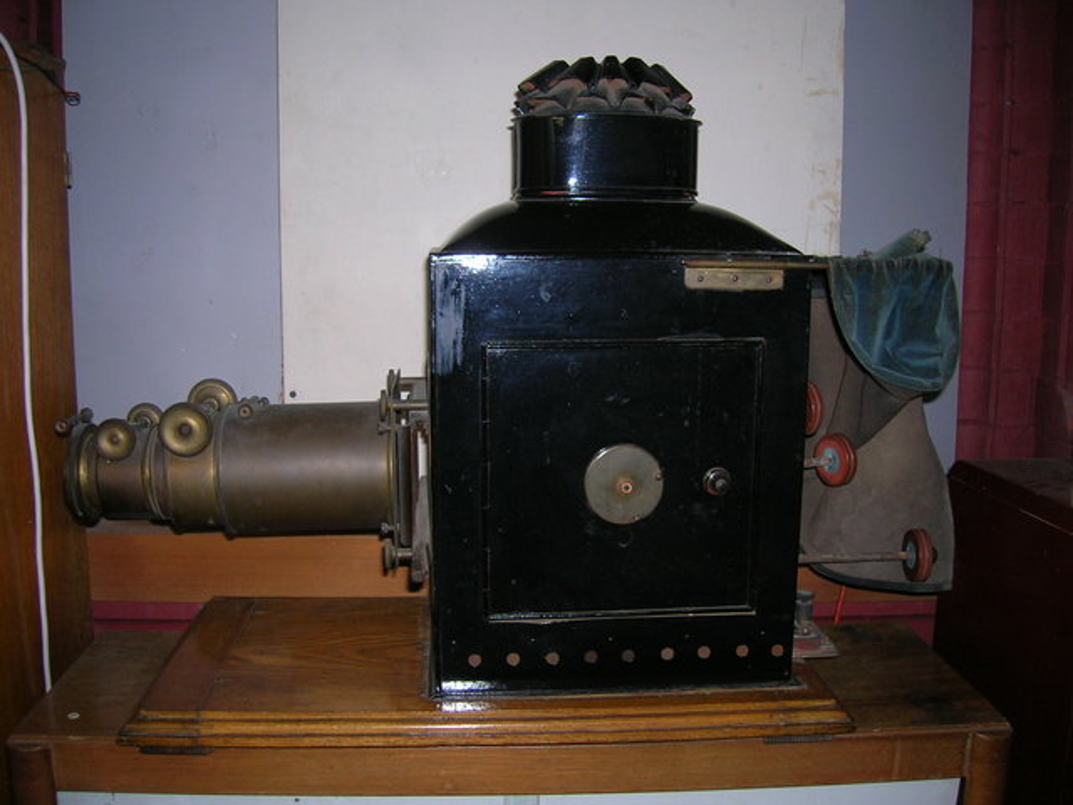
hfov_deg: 54.0
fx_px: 1054
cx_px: 536
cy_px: 402
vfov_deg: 41.8
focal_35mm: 34
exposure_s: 1/60.1
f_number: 2.9
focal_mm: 5.7
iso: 50
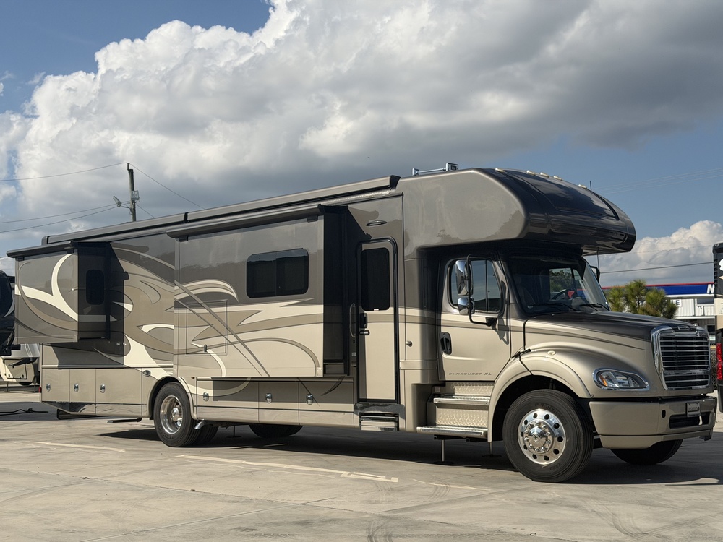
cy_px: 271
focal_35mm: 48
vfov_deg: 30.3
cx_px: 362
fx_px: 1003
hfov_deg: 39.7
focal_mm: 6.76
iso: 80
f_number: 1.78
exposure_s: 1/9901
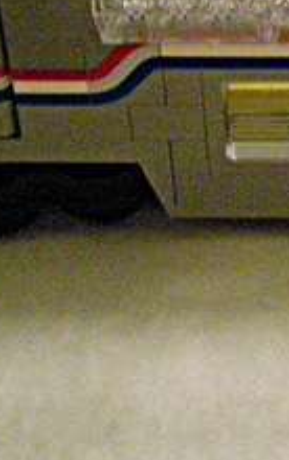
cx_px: 438
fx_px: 1471
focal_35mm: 117
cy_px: 8
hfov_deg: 10.8
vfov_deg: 17.4
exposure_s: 1/39
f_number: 3.1
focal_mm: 6.3
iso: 800
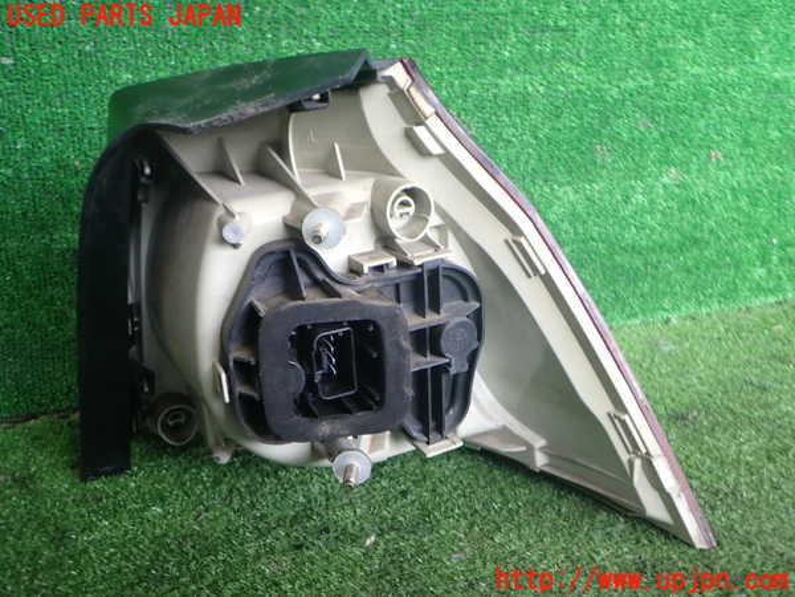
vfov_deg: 46.8
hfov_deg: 60.0
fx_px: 689
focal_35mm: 30
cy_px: 298
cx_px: 398
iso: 200
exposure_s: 1/50
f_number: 2.3
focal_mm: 5.4
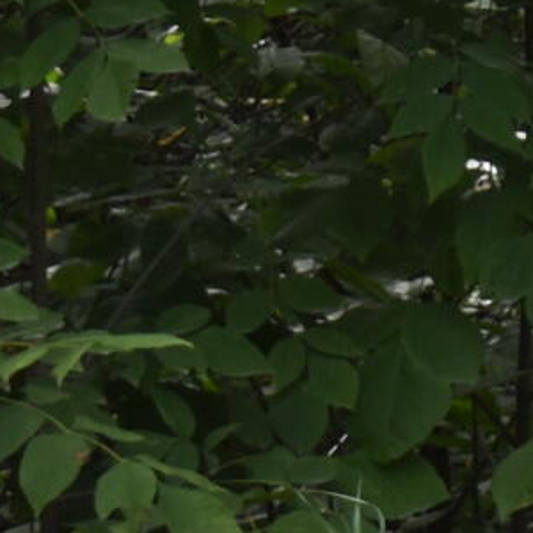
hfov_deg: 3.1
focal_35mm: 536
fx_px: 9337
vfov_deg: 3.2
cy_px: -899
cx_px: 2191
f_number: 5
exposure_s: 1/200
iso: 140
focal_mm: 42
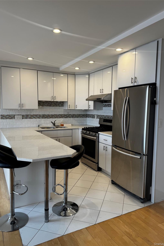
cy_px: 123
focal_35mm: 25
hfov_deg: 51.3
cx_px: 80
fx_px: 171
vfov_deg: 71.5
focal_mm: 6.76
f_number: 1.78
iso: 80
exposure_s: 1/120
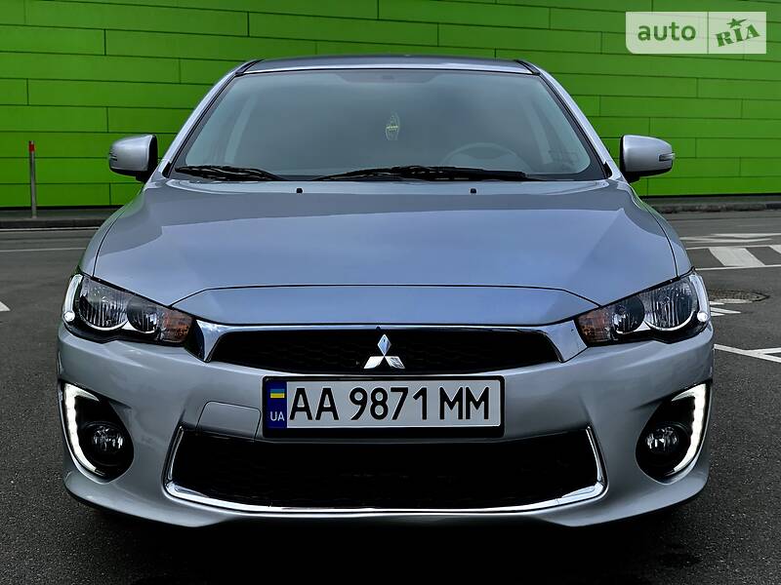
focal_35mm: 52
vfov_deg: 28.0
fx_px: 1173
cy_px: 292
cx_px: 390
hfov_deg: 36.8
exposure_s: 1/494
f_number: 2.4
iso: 16
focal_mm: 6
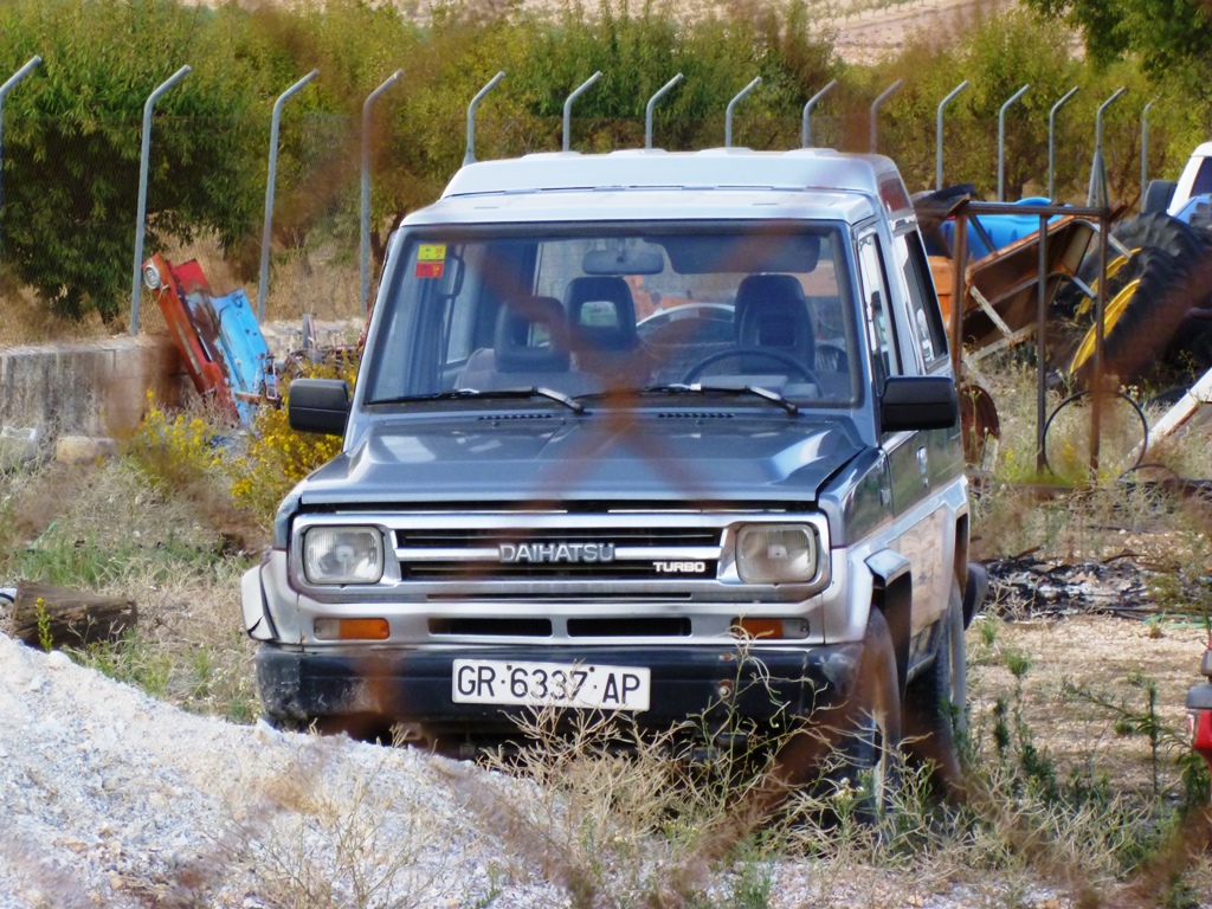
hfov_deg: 8.8
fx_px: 7843
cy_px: 454
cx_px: 606
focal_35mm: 224
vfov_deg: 6.6
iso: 250
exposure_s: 1/125
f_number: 5.9
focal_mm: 40
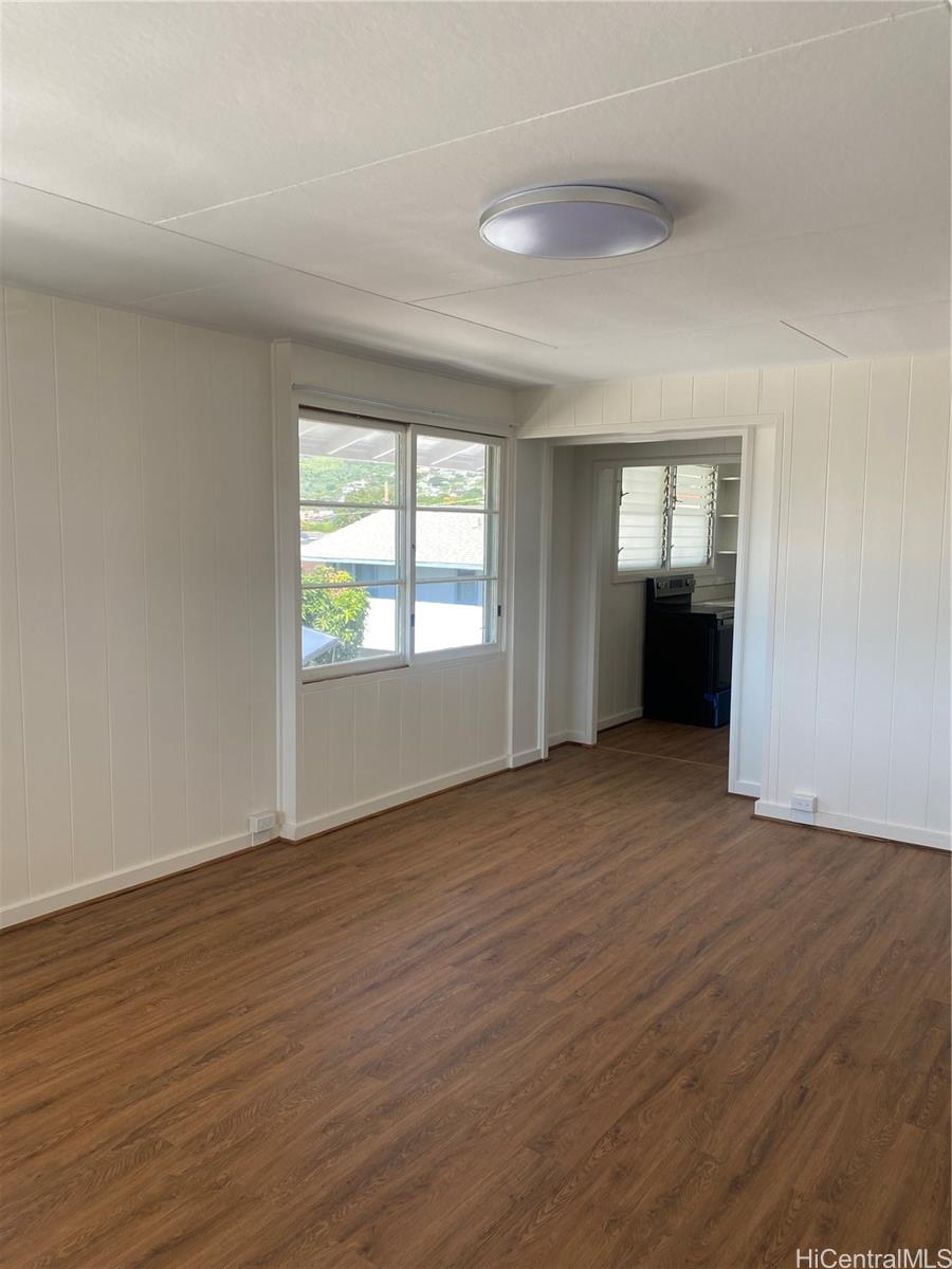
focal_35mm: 26
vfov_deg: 67.3
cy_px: 634
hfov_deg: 53.1
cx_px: 476
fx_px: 953
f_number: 1.8
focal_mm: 4.25
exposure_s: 1/144
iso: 32
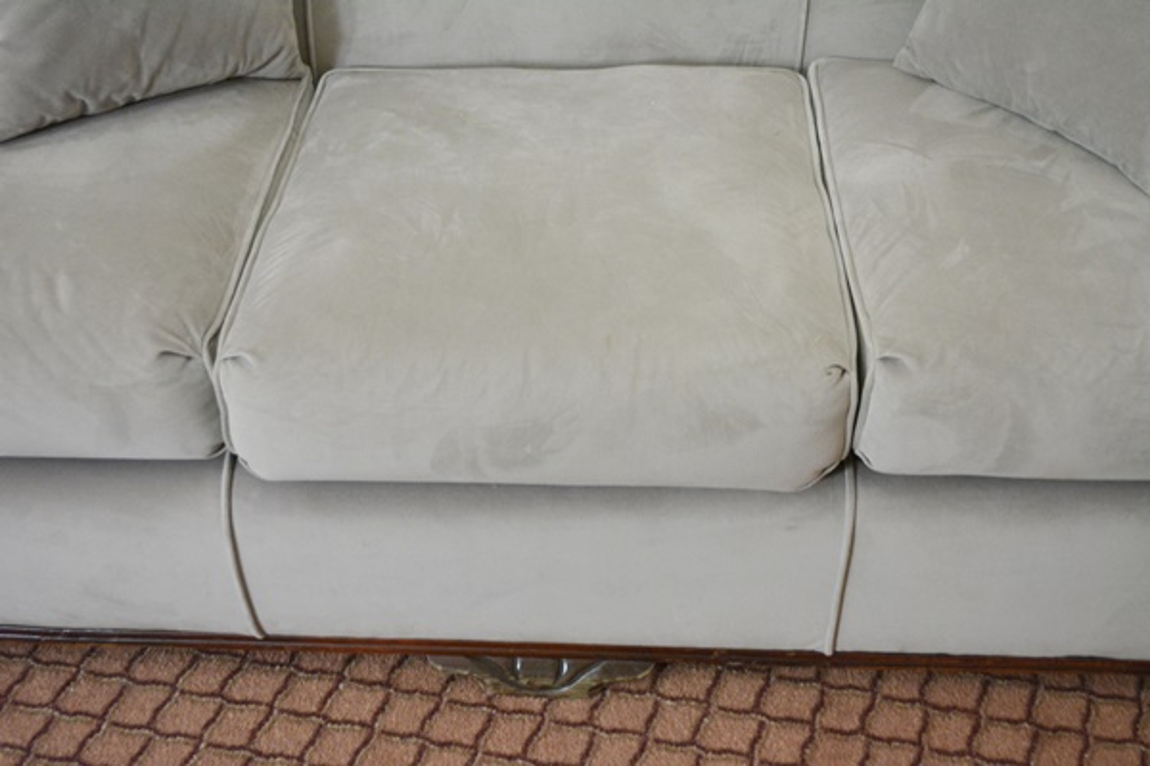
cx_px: 575
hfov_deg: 41.1
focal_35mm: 48
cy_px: 383
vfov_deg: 28.1
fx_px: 1533
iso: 1800
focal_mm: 32
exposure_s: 1/30
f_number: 4.8
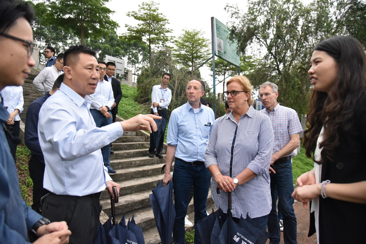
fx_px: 244
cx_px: 183
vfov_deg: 53.2
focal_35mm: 24
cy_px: 122
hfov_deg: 73.7
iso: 4500
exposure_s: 1/640
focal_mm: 24
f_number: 4
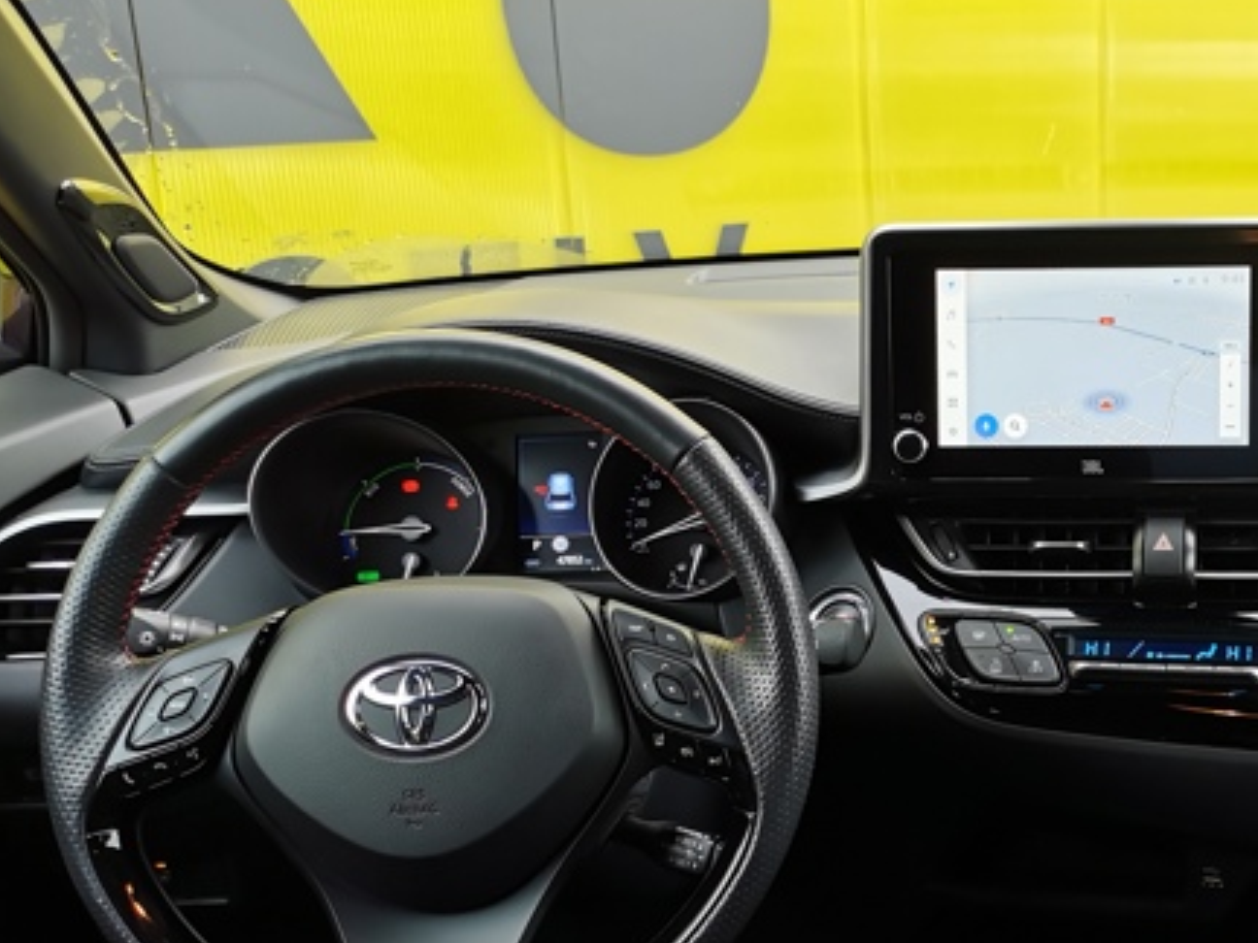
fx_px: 1817
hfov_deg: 36.6
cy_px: 585
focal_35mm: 50
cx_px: 1048
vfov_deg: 29.0
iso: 64
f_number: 1.8
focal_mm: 5.58
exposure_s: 1/99.9
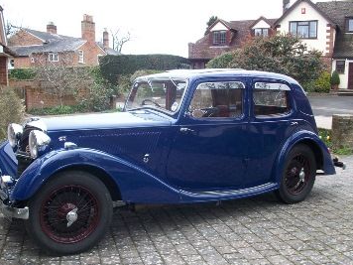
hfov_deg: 47.7
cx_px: 153
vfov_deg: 36.8
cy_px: 145
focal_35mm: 39
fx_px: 398
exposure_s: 1/183
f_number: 2.9
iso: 80
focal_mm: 5.7
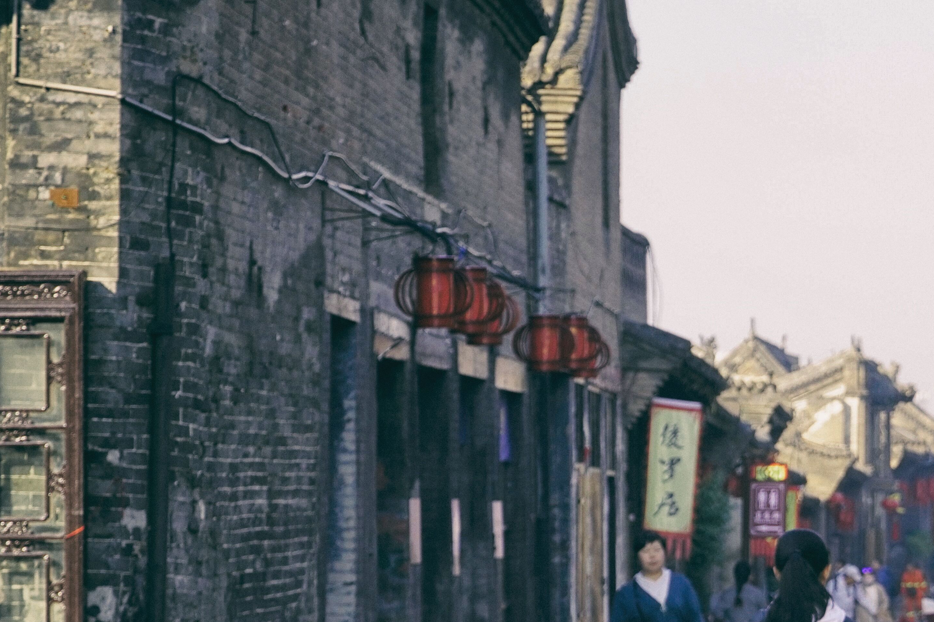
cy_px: 527
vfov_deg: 6.4
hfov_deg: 9.5
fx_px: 5578
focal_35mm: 215
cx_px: 920
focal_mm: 69
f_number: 5.6
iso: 250
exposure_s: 1/400
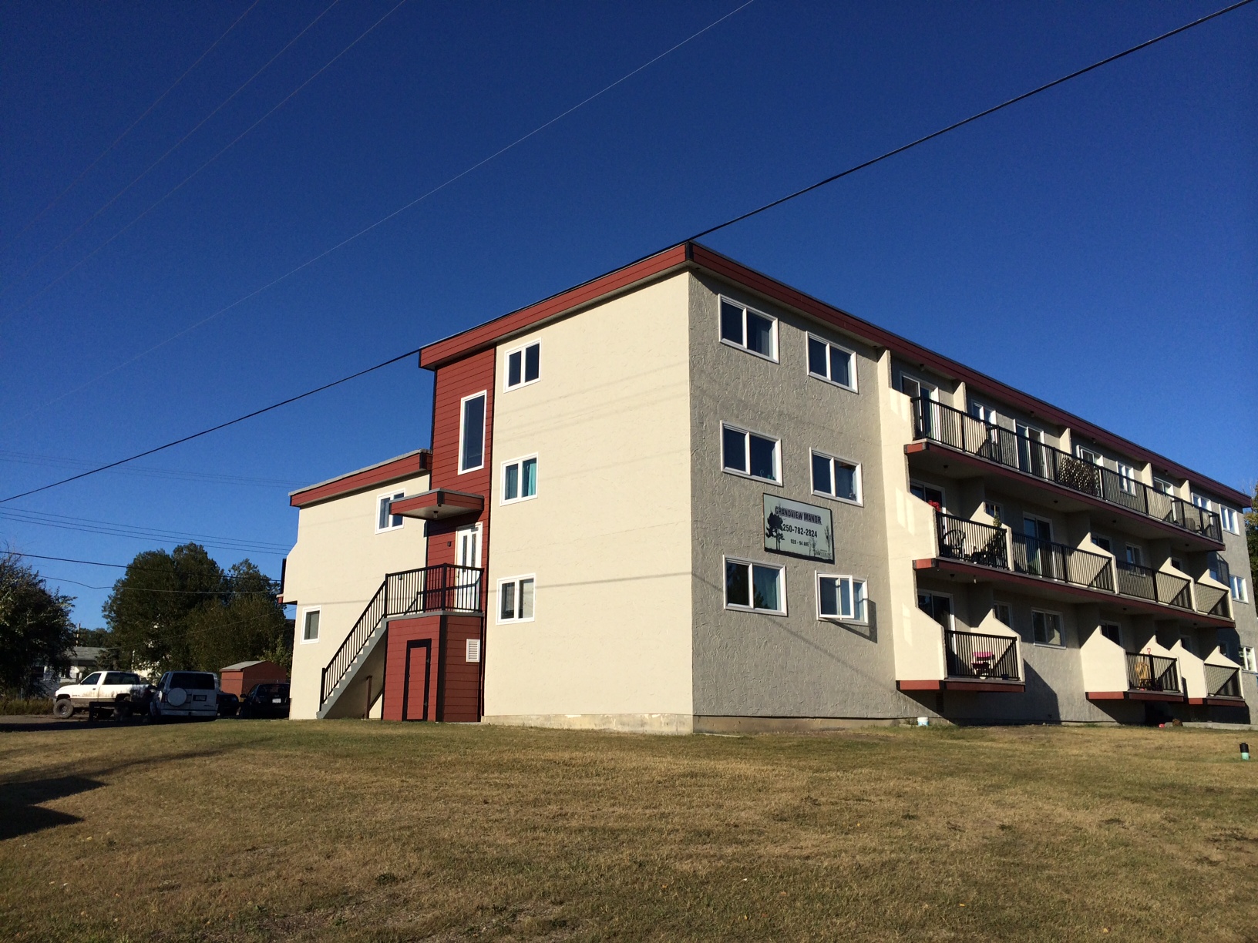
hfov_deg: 60.0
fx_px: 1090
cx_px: 629
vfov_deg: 46.8
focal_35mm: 30
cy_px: 472
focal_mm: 4.12
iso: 40
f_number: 2.2
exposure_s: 1/4115
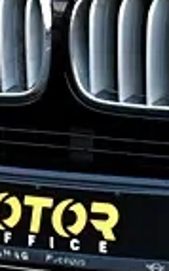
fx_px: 3297
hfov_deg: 2.9
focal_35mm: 446
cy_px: 22
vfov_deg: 4.7
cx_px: 439
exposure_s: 1/320
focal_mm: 52
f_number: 8
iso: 800
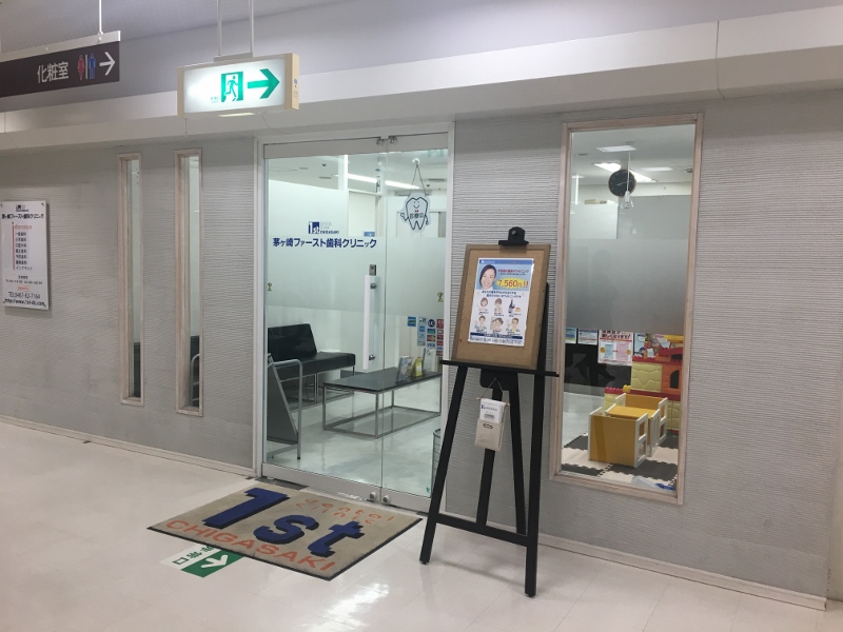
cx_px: 422
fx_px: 706
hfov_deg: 61.7
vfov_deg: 48.2
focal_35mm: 29
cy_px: 316
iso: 25
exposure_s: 1/40
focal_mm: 4.15
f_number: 2.2
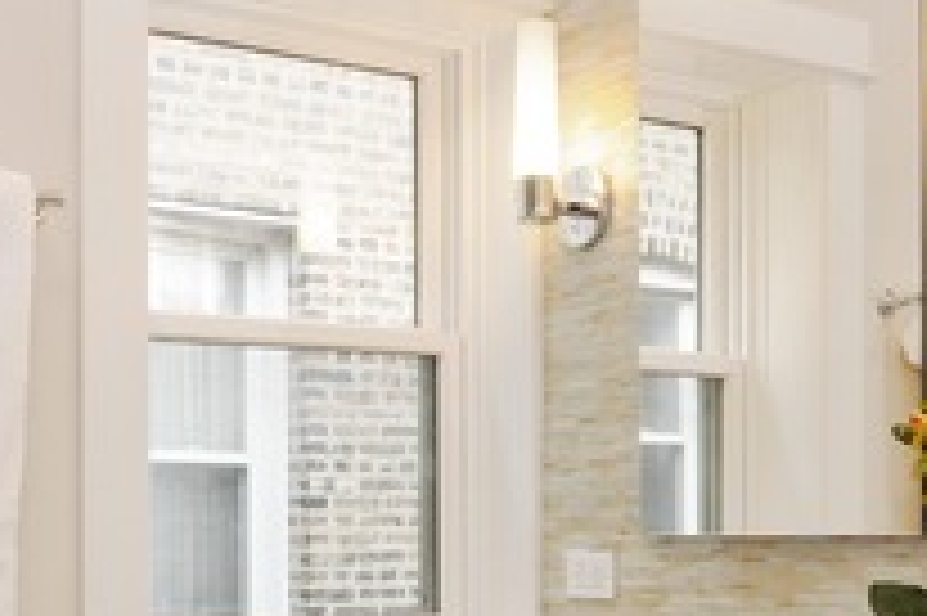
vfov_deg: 23.4
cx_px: 472
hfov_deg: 35.7
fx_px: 1441
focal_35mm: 56
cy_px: 582
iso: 200
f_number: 10
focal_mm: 12
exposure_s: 1/10
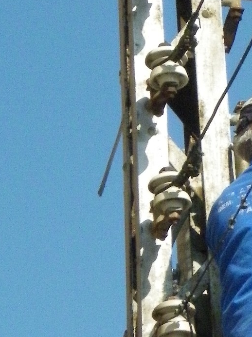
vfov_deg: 4.4
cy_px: 247
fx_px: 4350
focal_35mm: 448
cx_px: 401
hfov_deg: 3.3
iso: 400
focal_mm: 22.8
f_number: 7.1
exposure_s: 1/1000
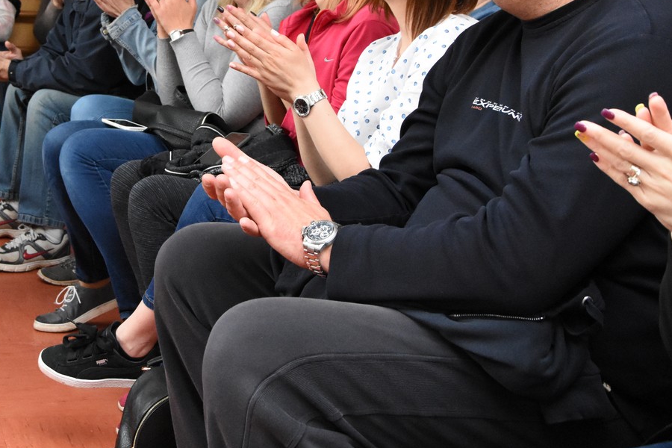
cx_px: 178
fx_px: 1400
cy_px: 77
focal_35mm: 75
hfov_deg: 26.7
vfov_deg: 18.0
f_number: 5.6
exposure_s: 1/250
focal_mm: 30
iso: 5000
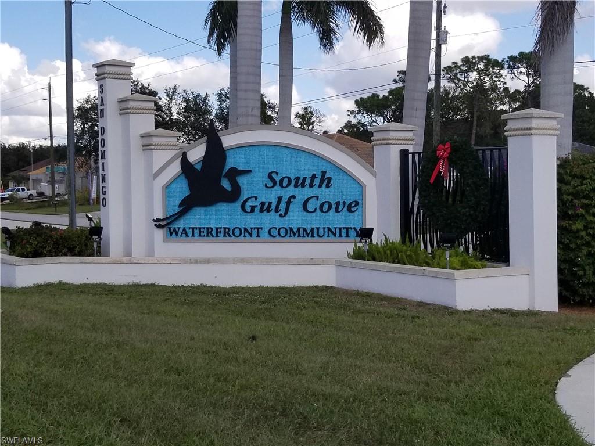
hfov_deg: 67.3
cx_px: 298
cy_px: 223
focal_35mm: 26
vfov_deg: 53.1
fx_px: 447
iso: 50
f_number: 1.7
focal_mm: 4.25
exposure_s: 1/2525
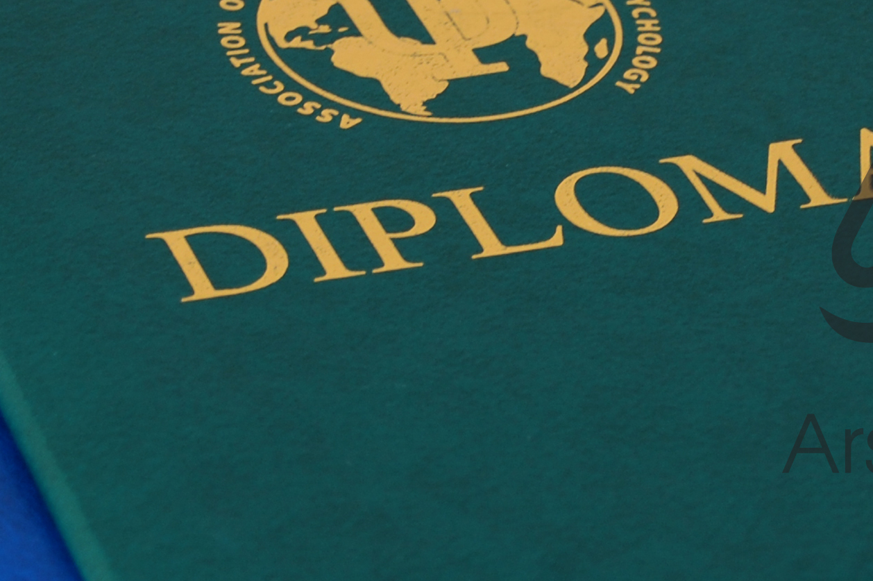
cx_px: 493
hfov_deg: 10.4
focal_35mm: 197
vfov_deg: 7.0
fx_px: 4779
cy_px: 355
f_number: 5.6
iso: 250
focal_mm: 55
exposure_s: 1/125
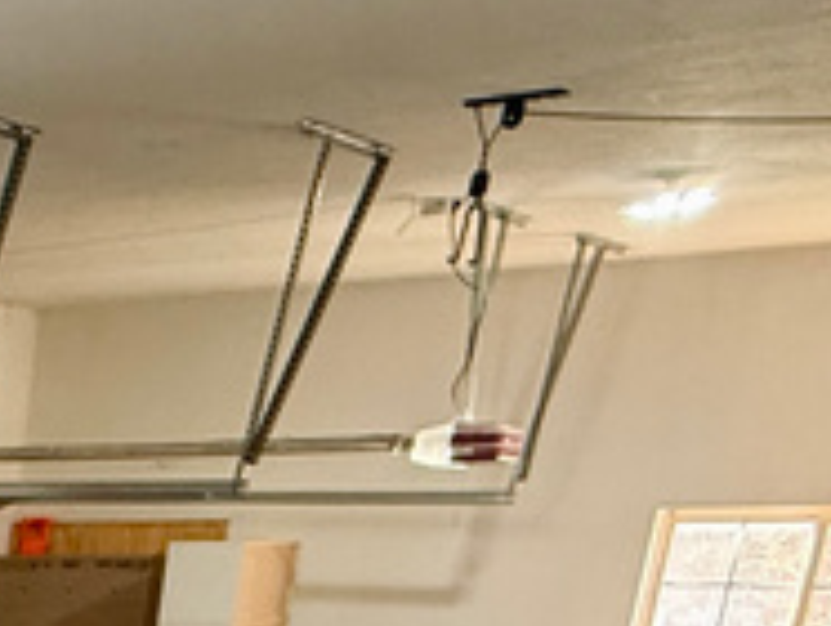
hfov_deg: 20.1
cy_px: 1239
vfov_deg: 15.5
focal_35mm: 77
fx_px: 1851
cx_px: -563
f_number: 2.2
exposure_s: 1/60
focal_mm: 2.22
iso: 250
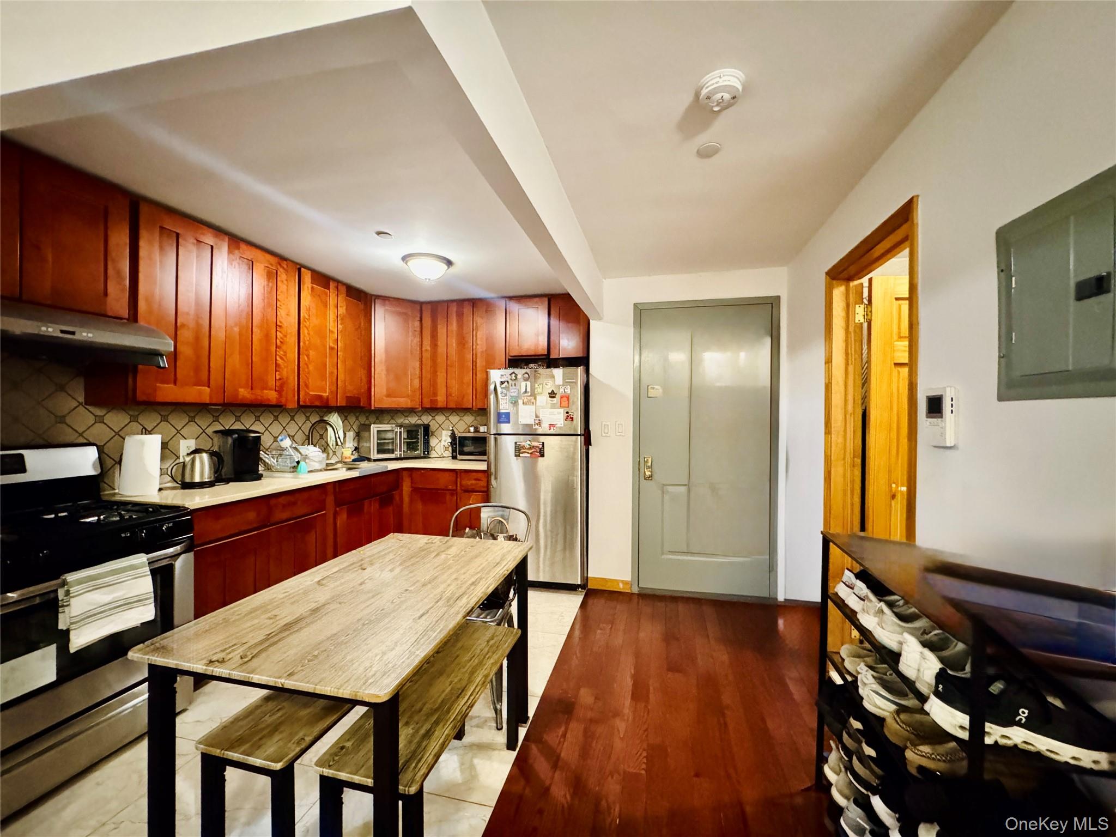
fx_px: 451
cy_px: 418
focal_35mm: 14
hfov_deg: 102.1
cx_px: 558
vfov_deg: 85.7
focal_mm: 2.22
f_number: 2.2
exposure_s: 1/30
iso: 2000
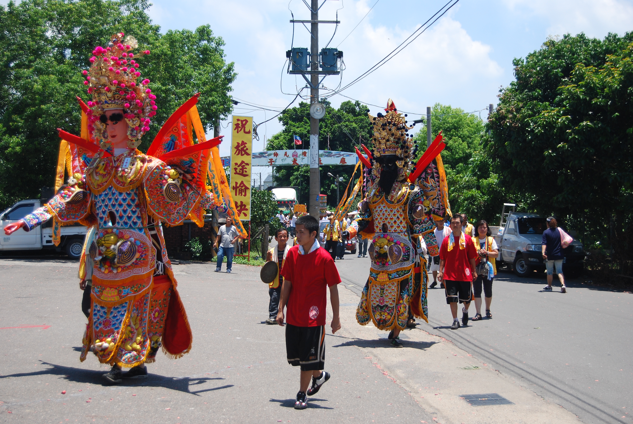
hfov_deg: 35.0
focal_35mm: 57
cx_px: 316
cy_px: 212
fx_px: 1003
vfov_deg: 23.8
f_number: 4.8
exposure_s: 1/800
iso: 200
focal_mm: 38
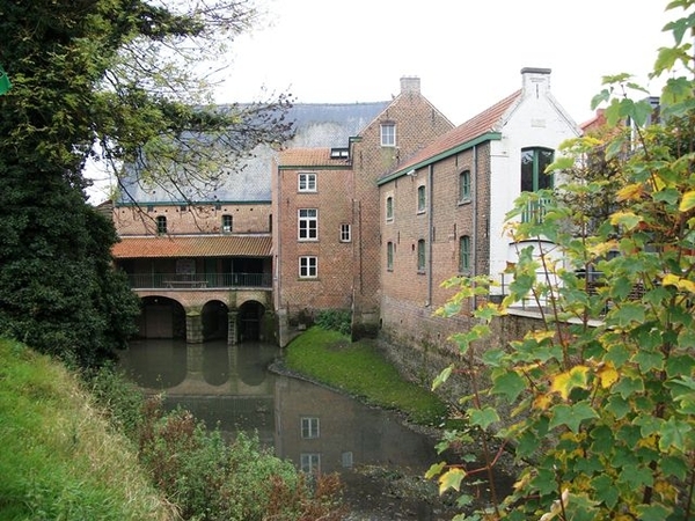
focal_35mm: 32
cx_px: 348
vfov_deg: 44.2
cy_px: 260
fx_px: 642
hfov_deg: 56.8
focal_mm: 5.7
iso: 80
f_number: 2.9
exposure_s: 1/160
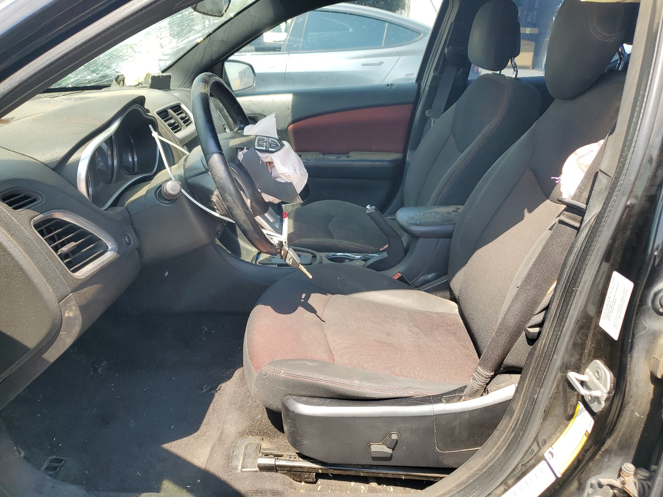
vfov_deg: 53.1
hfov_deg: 67.3
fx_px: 498
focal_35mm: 26
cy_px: 248
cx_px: 332
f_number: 1.5
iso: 50
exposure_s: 1/588
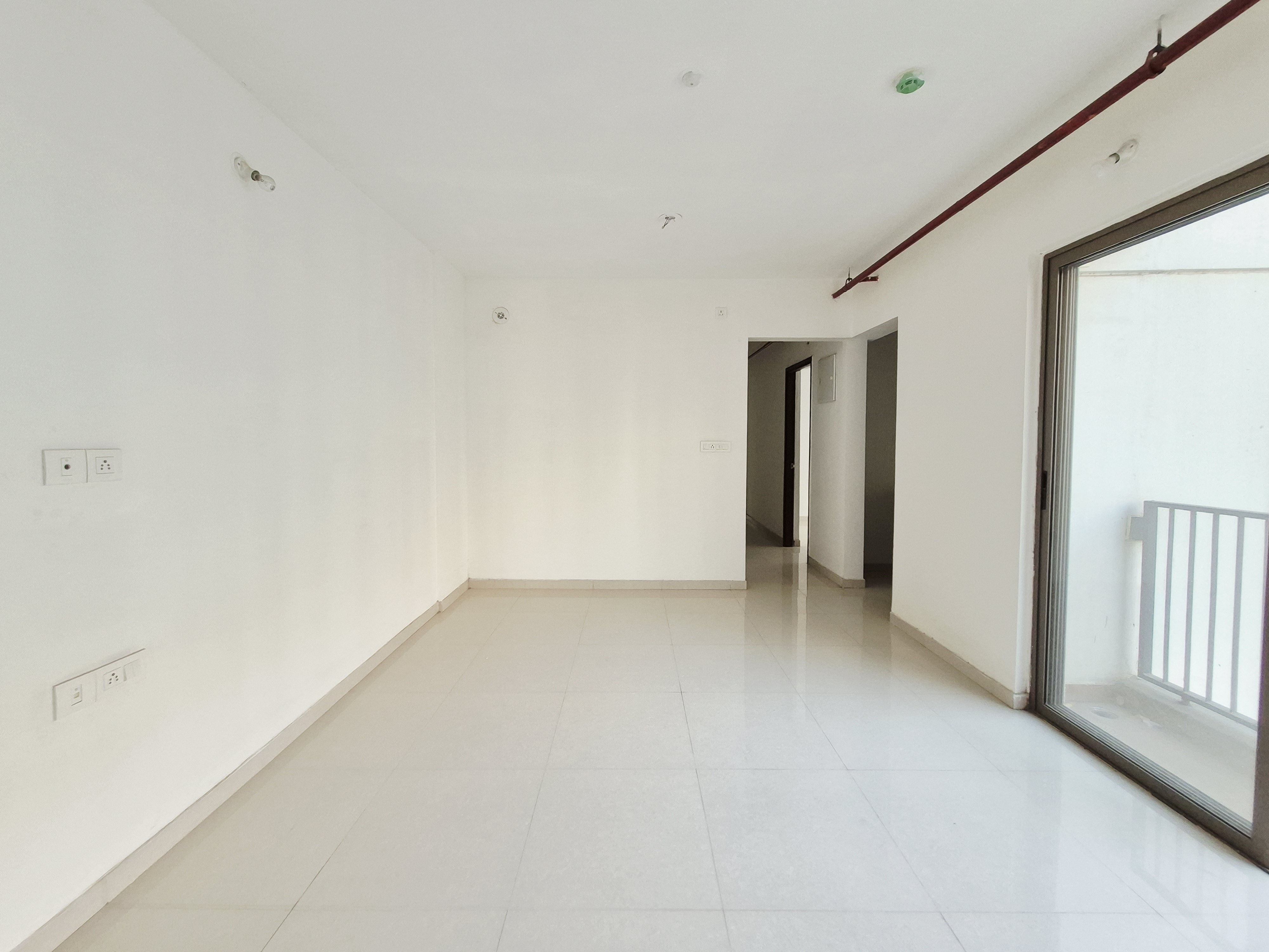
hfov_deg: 106.2
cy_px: 476
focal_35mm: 13
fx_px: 477
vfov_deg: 89.9
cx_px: 634
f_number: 2.2
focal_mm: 1.74
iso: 160
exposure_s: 1/50
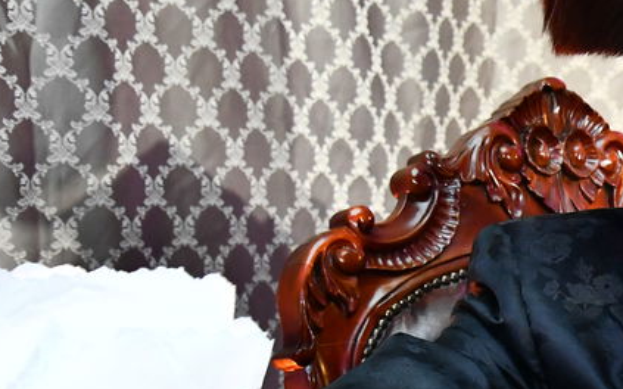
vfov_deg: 12.1
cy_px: 260
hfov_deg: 18.1
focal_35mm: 108
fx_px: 1833
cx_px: 797
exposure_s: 1/160
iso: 3200
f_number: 5.6
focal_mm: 32
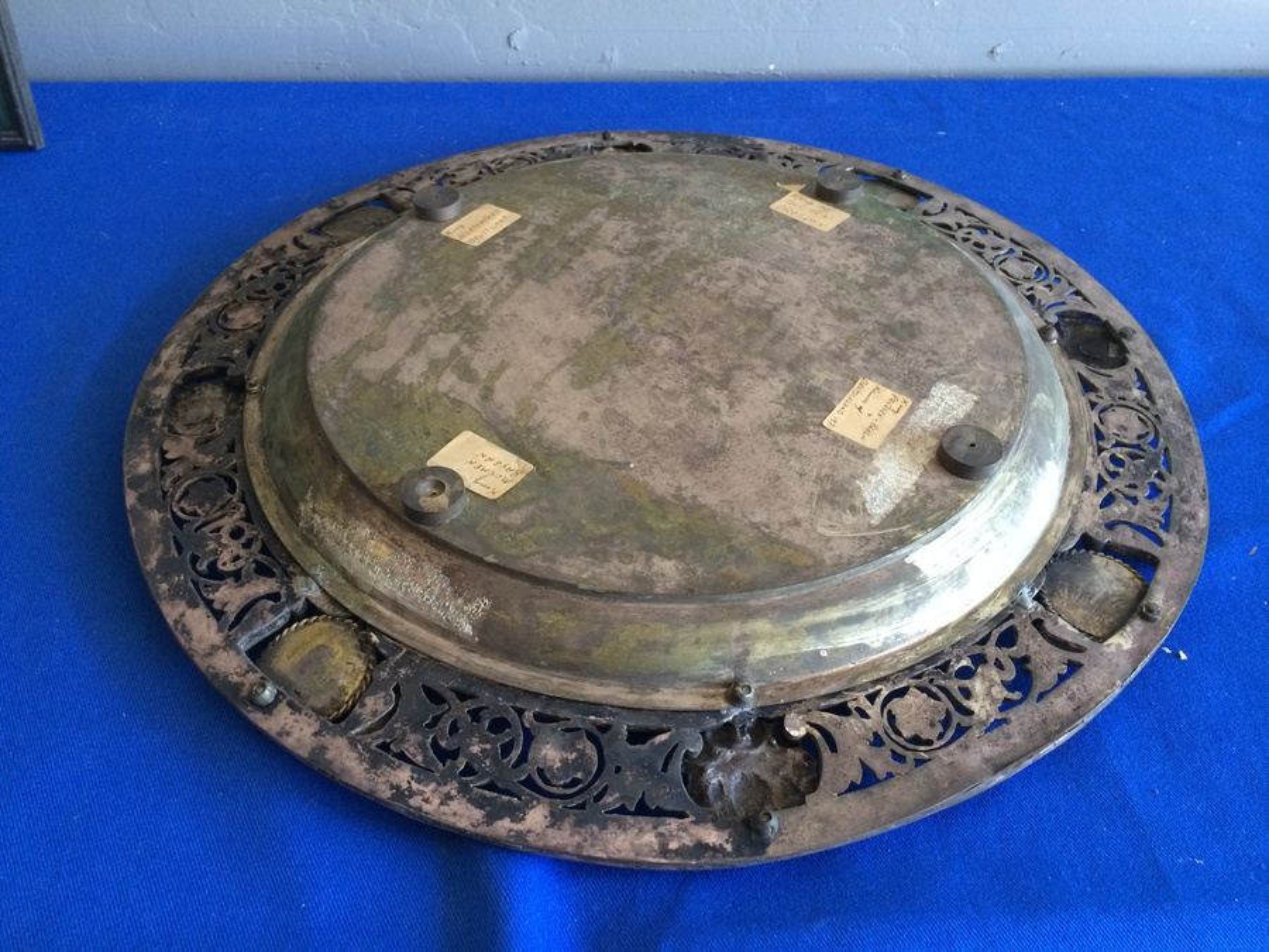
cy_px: 476
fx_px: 1100
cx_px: 634
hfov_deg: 60.0
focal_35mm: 30
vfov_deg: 46.8
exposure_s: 1/30
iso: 160
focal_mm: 4.12
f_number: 2.2
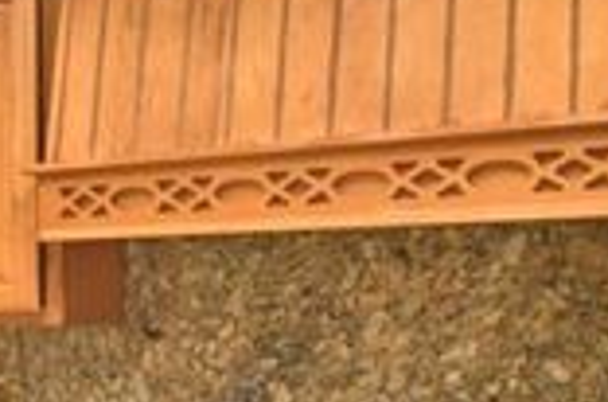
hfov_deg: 20.1
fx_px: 1145
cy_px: 295
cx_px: -524
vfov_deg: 19.8
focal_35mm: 68
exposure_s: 1/30
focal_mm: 10
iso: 400
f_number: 4.5
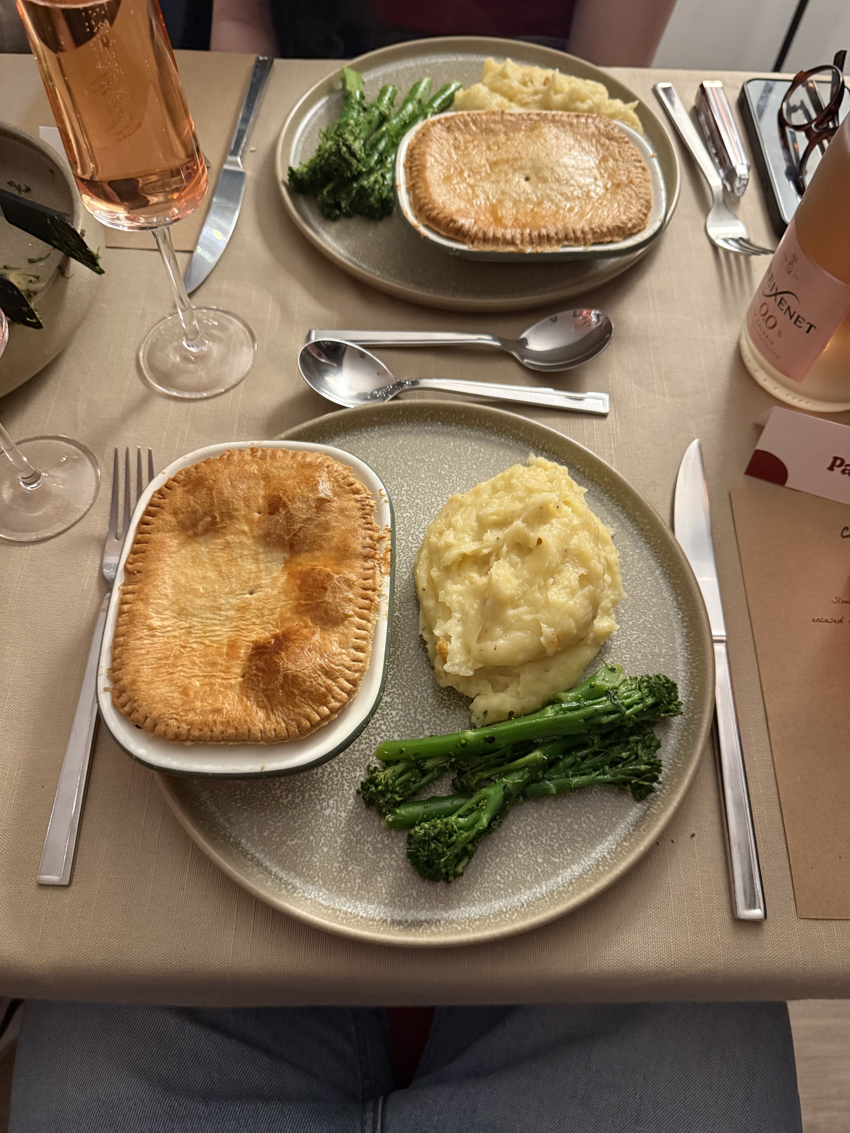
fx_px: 786
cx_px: 425
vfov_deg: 71.6
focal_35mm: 24
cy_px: 566
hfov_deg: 56.8
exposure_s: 1/56
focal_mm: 6.76
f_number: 1.78
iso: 800
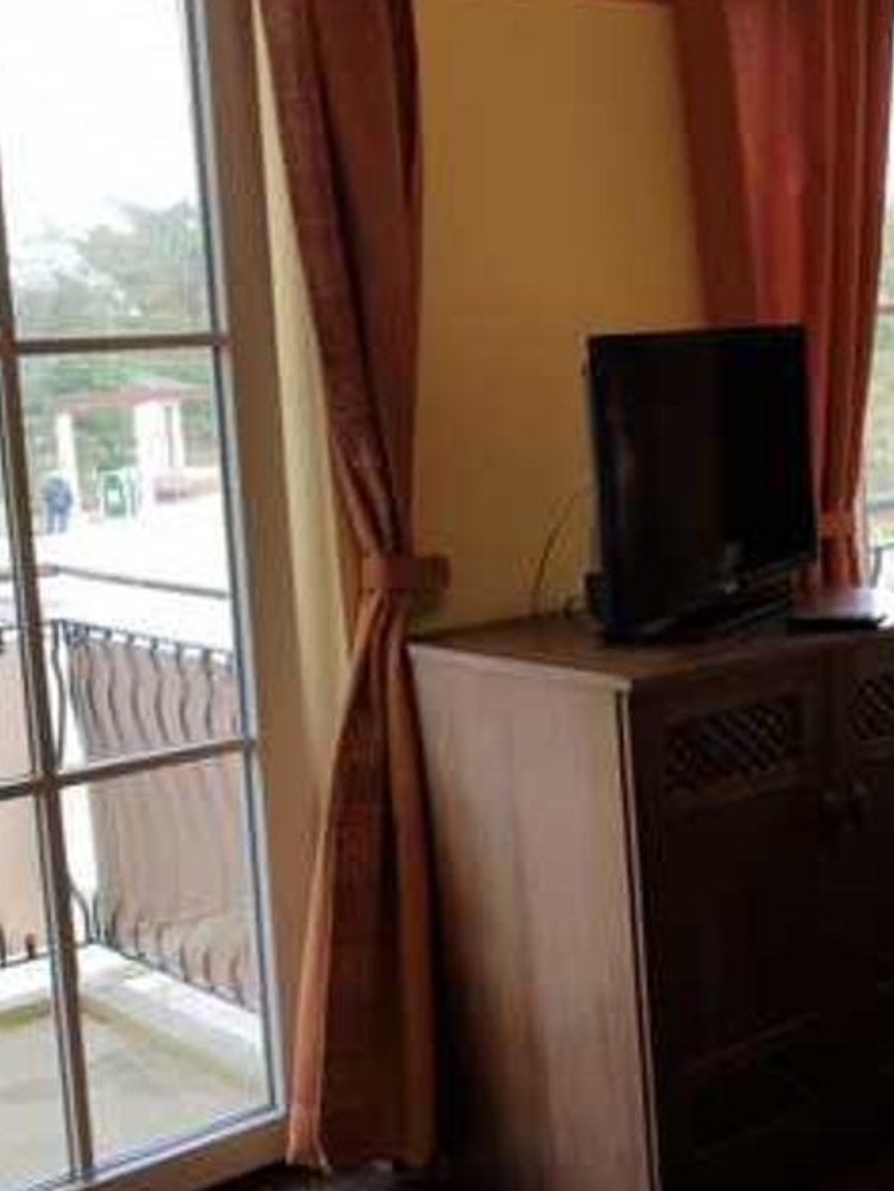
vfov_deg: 36.2
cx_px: 1121
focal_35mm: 53
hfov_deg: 24.5
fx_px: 1824
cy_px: 558
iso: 40
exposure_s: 1/124
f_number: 1.7
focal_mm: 4.2
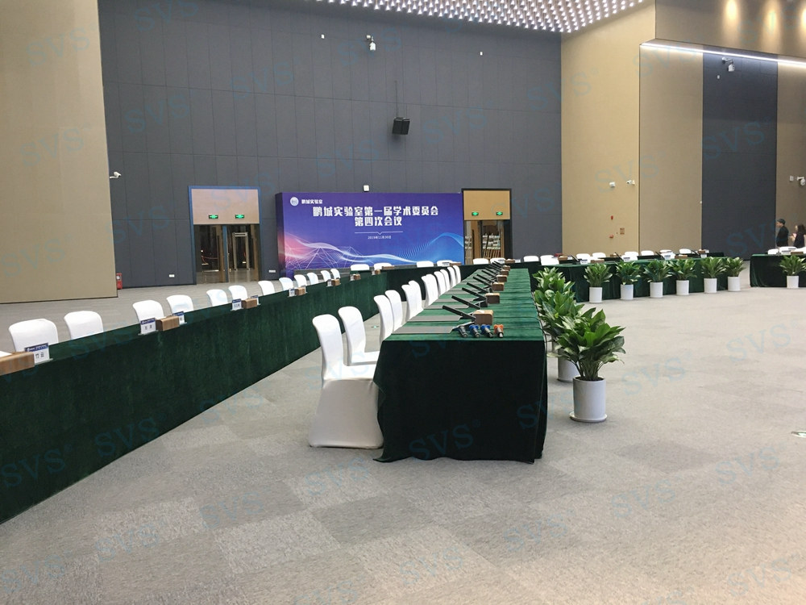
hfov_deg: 61.7
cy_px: 302
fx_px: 675
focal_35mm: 29
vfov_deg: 48.2
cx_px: 403
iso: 80
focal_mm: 4.15
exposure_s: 1/17
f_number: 2.2
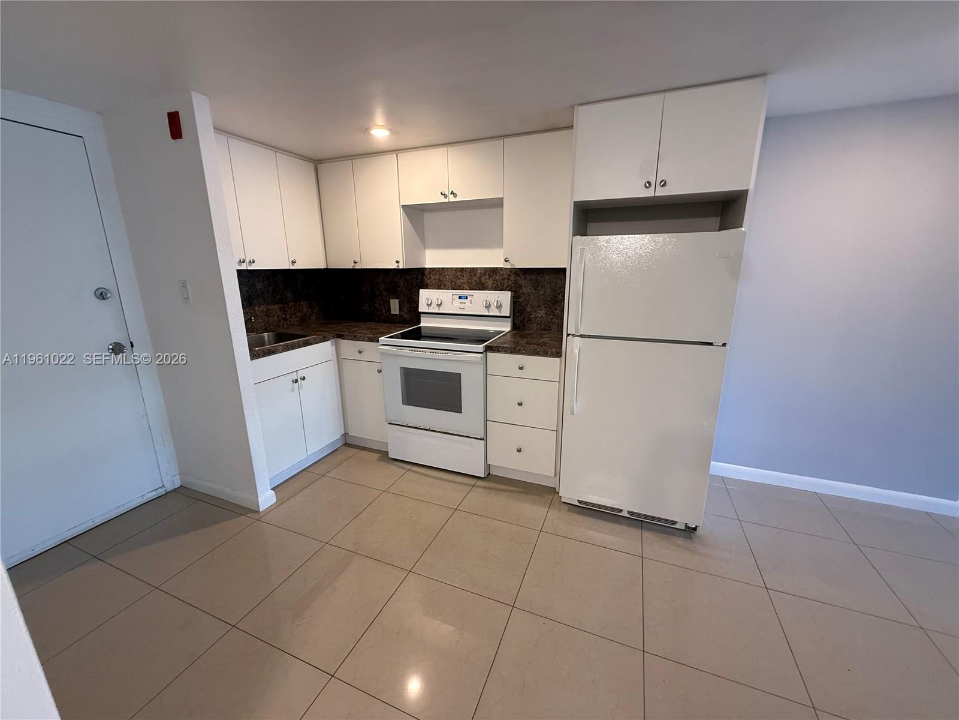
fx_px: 388
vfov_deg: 85.7
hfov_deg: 102.1
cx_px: 480
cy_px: 360
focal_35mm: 14
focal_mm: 2.22
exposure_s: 1/60
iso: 200
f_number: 2.2
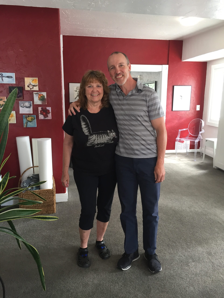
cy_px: 149
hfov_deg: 48.2
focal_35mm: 29
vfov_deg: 61.7
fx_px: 250
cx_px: 112
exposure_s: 1/30
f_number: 2.2
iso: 32
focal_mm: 4.15
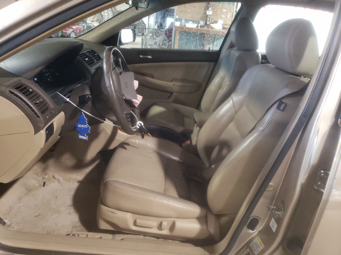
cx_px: 170
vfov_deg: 53.1
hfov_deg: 67.3
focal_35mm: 26
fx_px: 256
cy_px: 128
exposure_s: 1/30
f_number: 1.5
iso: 435
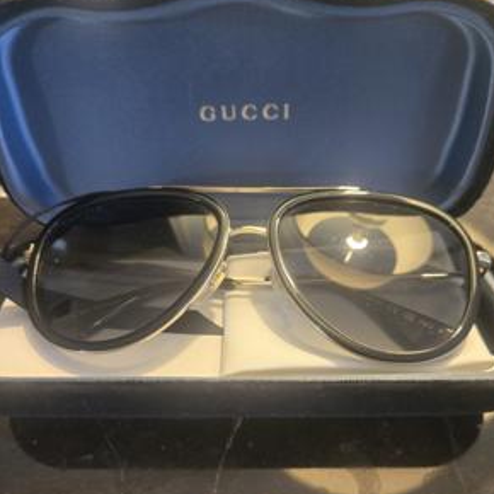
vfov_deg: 57.0
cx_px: 254
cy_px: 288
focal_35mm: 28
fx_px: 452
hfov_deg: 57.3
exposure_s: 1/120
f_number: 1.8
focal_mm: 5.4
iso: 1000
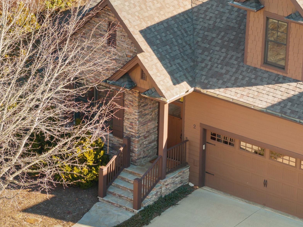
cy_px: 142
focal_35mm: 217
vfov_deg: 6.8
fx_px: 1899
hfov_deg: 9.1
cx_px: 136
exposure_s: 1/160
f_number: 3.4
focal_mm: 30.71
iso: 100
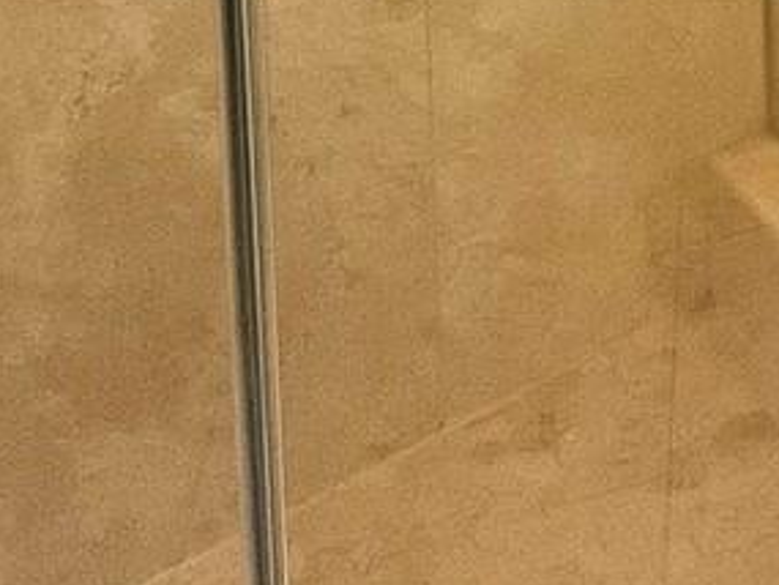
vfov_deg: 13.8
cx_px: 1460
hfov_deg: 19.1
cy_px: -847
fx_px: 1643
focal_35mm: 73
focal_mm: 1.57
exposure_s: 1/120
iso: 64
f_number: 1.8
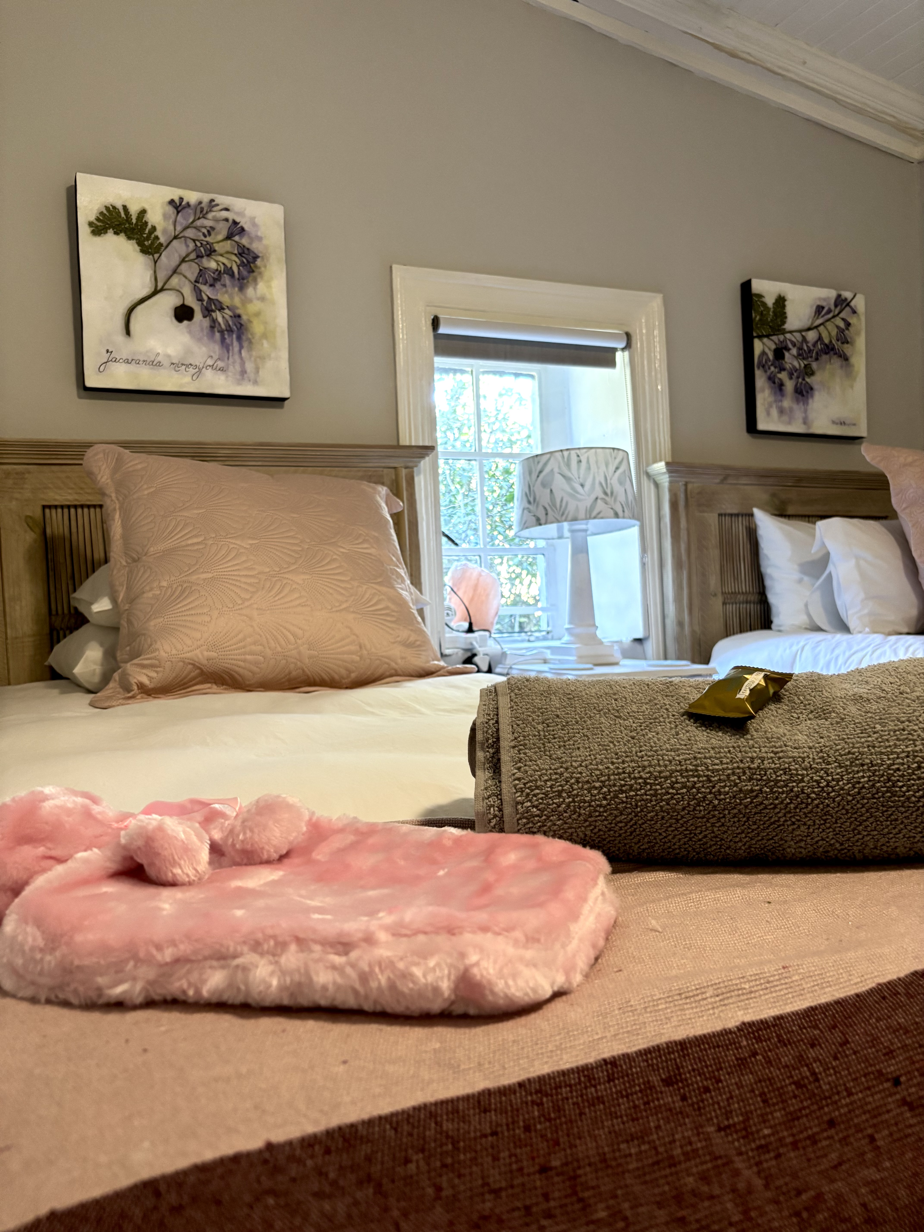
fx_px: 925
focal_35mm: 26
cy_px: 616
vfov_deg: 67.3
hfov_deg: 53.1
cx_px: 462
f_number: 1.6
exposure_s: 1/50
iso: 320
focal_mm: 5.96
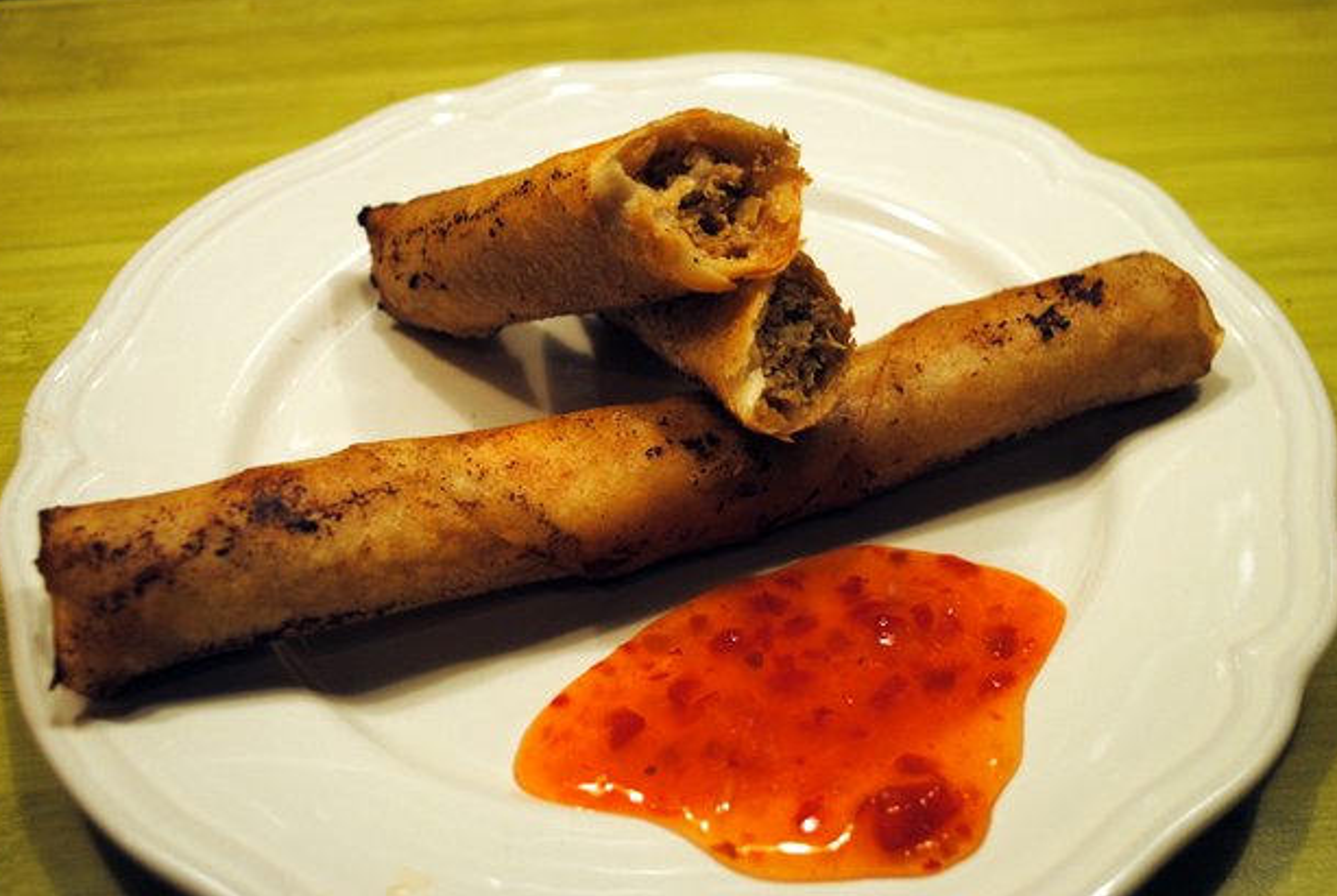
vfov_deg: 28.8
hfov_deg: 41.8
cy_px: 459
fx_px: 1748
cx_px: 665
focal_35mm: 47
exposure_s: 1/30
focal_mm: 30
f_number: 4.5
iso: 250
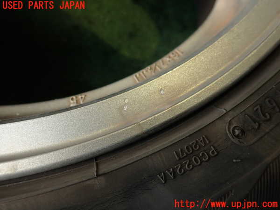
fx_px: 202
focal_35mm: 25
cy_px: 105
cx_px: 140
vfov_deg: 54.9
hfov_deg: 69.4
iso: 160
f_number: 2
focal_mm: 4.5
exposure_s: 1/60
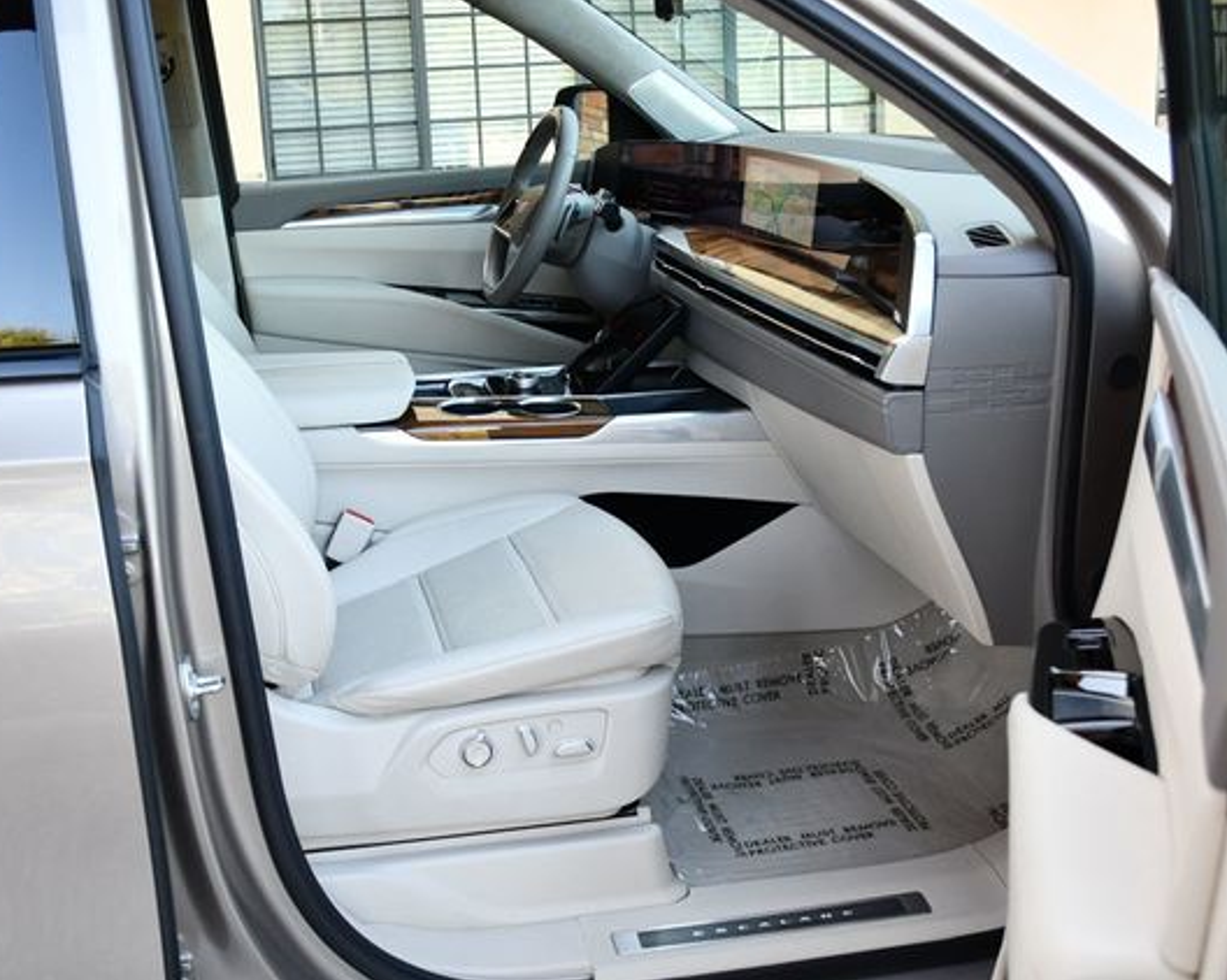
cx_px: 560
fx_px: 1488
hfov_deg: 44.8
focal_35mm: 41
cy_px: 492
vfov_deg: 36.5
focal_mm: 18
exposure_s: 1/250
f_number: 3.5
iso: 560
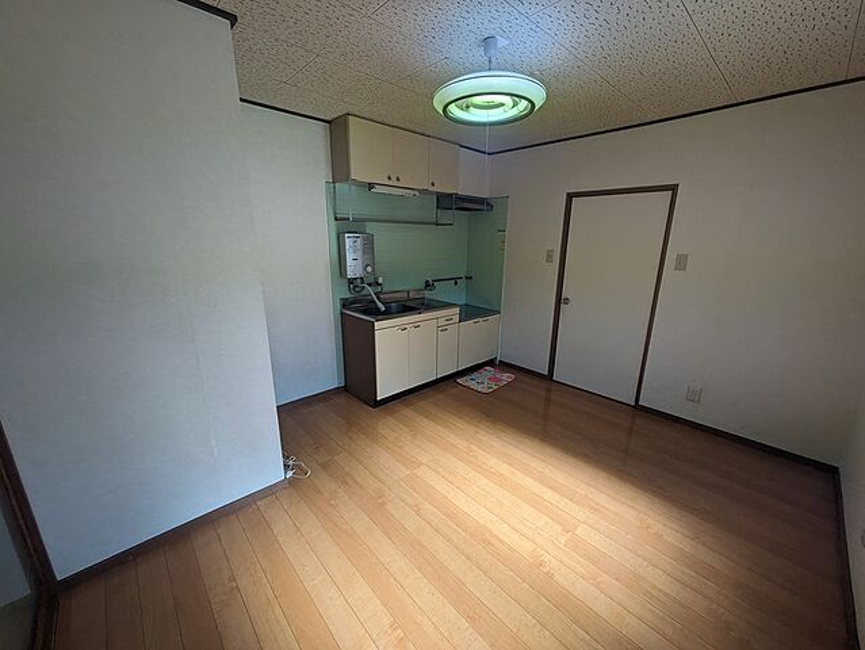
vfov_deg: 85.7
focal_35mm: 14
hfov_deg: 102.0
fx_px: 350
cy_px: 325
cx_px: 432
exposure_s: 1/594
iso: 58
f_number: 2.2
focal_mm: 1.83
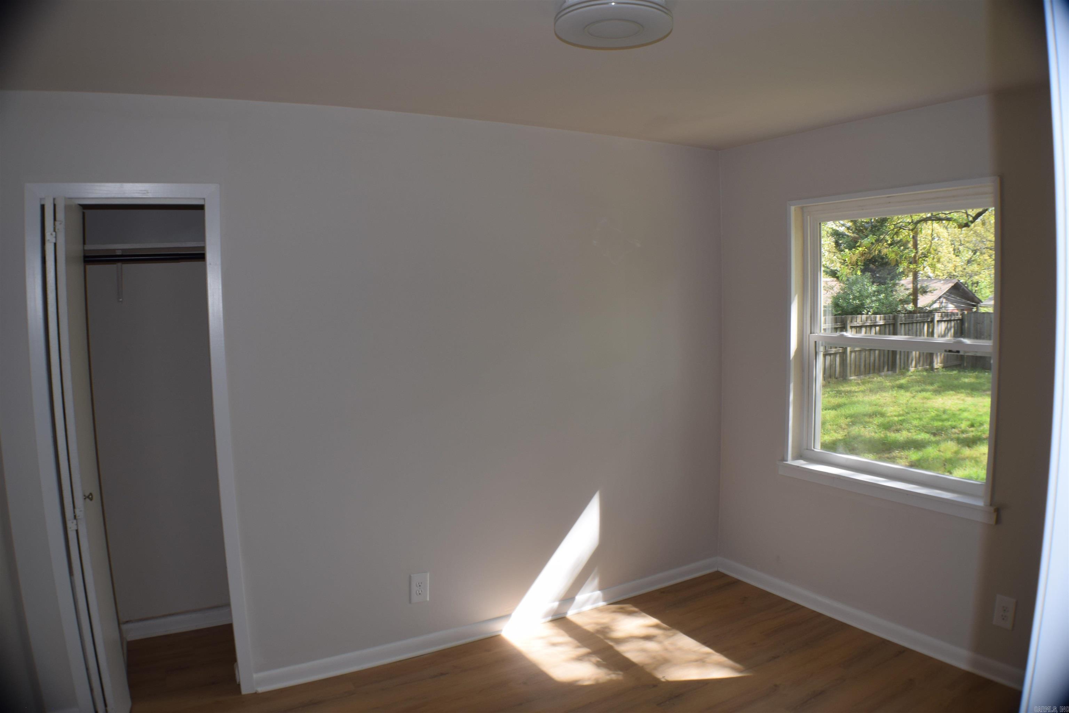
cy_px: 356
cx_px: 534
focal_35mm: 32
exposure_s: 1/125
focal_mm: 21
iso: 180
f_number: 5.6
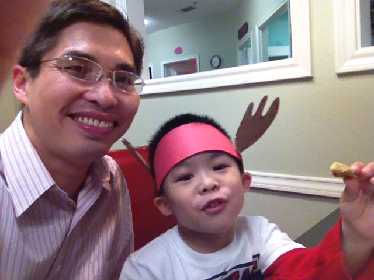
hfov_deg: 52.6
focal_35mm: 35
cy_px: 140
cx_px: 187
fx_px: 378
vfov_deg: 40.7
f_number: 2.4
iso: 125
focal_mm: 1.85
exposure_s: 1/60
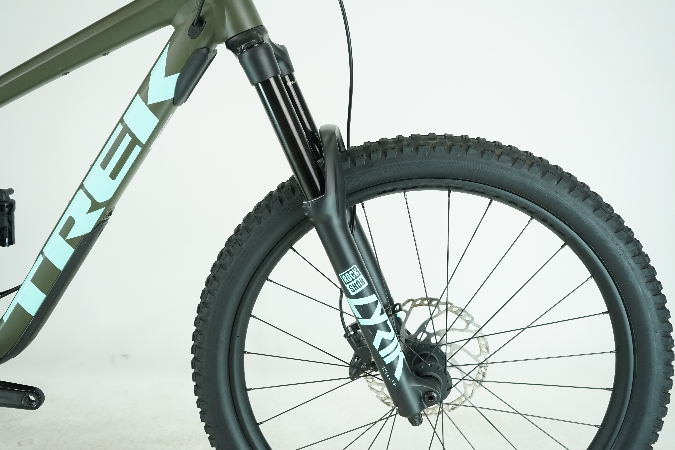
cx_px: 338
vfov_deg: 40.0
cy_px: 225
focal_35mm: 33
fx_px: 619
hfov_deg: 57.2
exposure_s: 1/200
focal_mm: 33
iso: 1600
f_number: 5.6
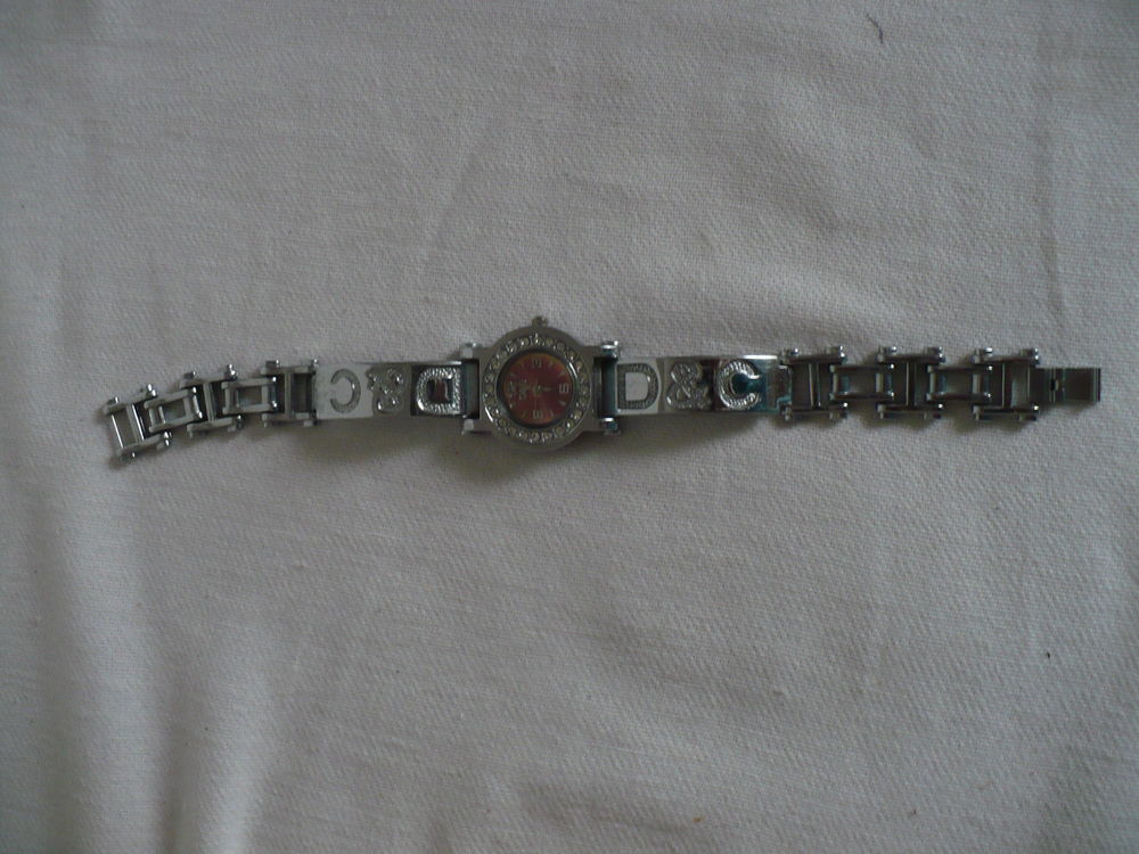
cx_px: 570
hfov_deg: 50.1
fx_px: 1217
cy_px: 427
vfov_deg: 38.7
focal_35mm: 37
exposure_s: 1/8
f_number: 2.8
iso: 200
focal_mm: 6.1
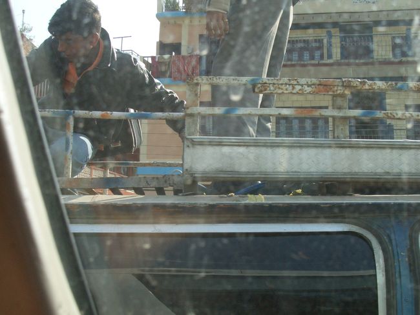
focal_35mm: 49
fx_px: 594
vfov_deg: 29.7
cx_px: 210
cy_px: 158
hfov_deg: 38.9
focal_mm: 8.2
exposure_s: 1/400
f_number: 5
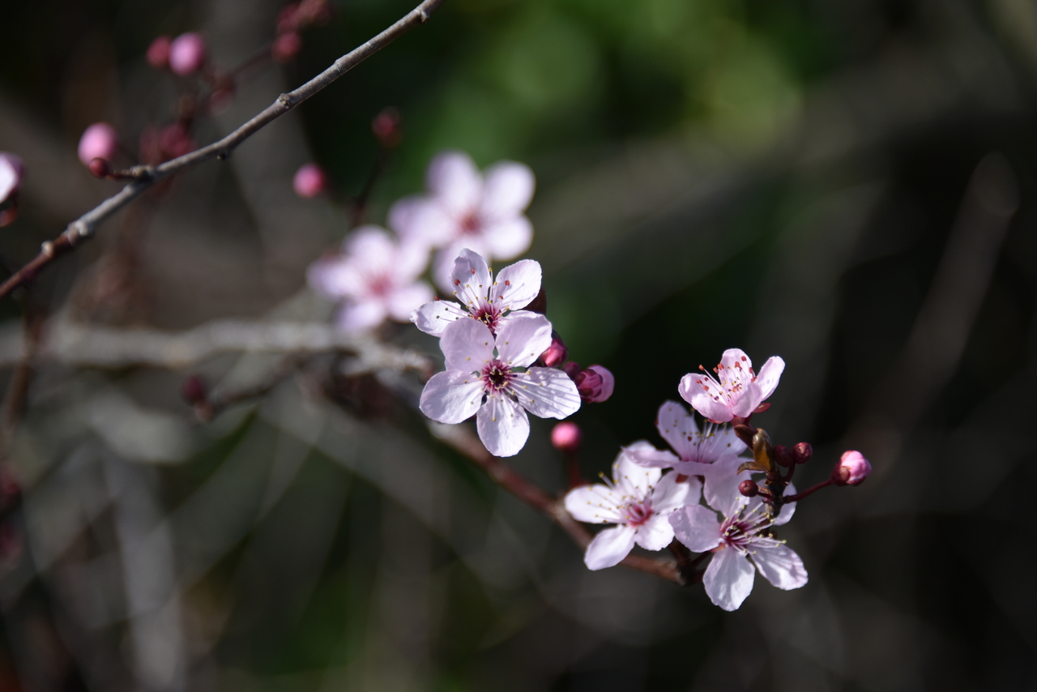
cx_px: 518
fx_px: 8643
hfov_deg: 6.9
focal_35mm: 300
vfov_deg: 4.6
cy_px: 346
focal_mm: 300
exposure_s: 1/640
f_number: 5.6
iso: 400
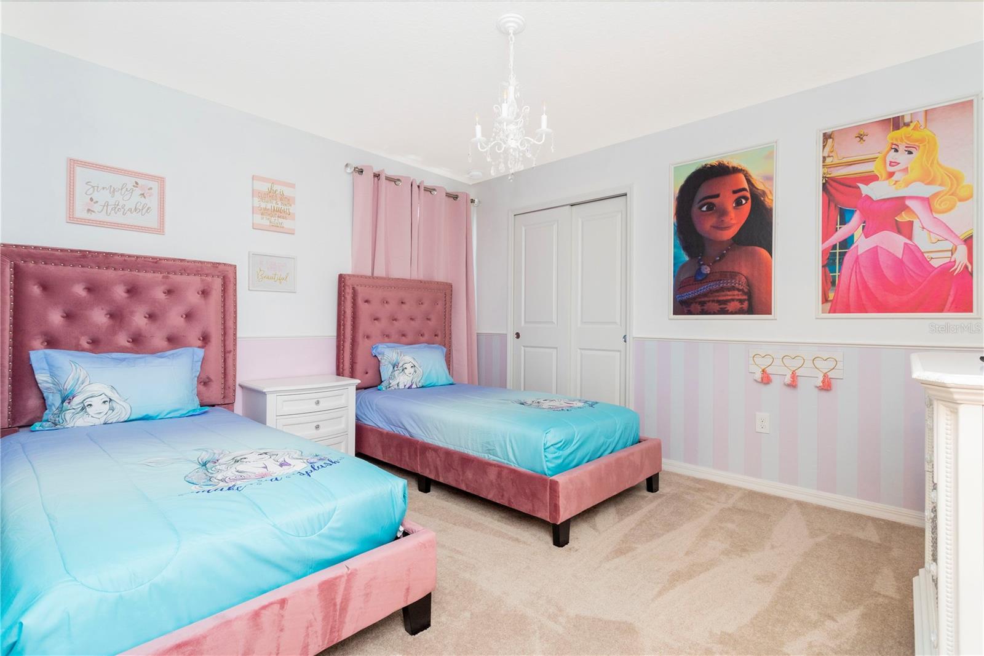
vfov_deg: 70.4
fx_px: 465
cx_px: 492
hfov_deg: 93.3
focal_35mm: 17
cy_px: 328
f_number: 9
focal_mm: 17
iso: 1000
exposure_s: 1/6
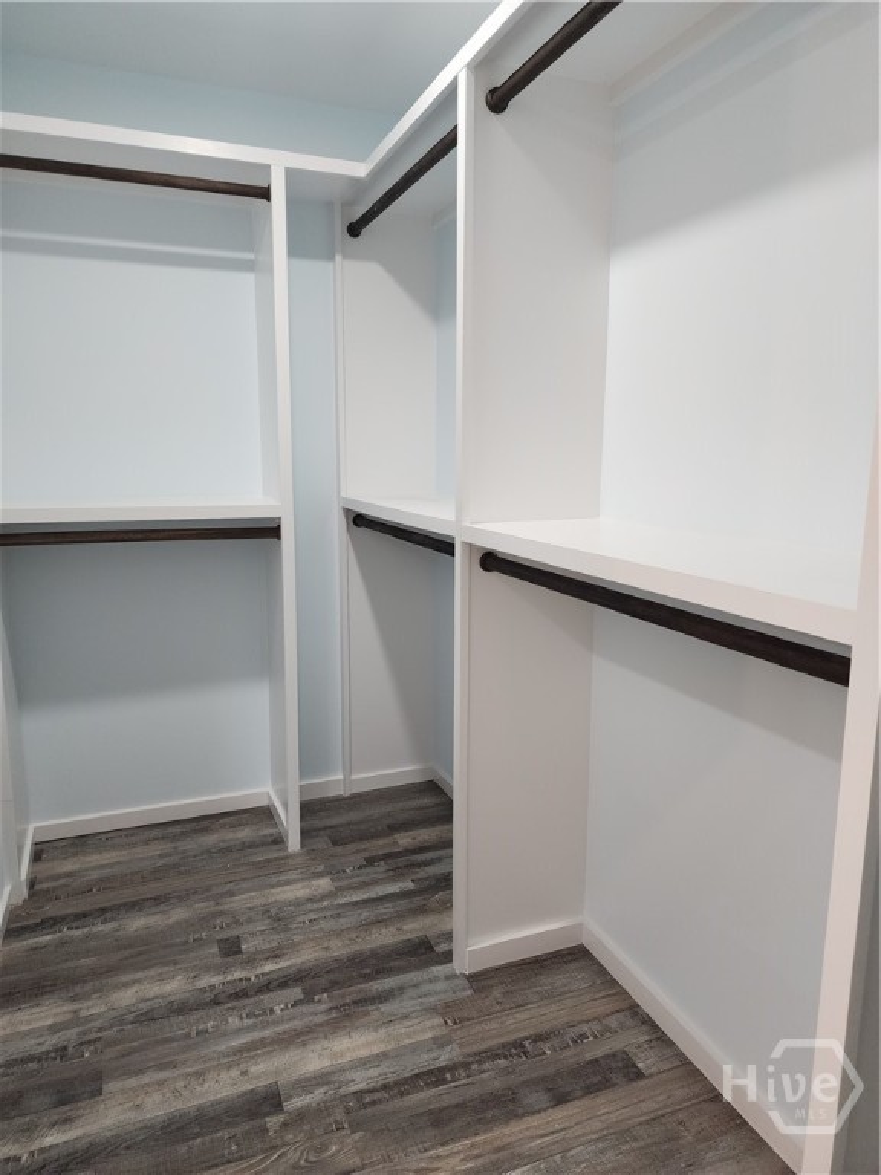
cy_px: 588
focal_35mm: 23
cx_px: 440
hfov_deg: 58.9
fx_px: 780
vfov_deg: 73.9
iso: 250
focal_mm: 6.4
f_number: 1.8
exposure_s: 1/120
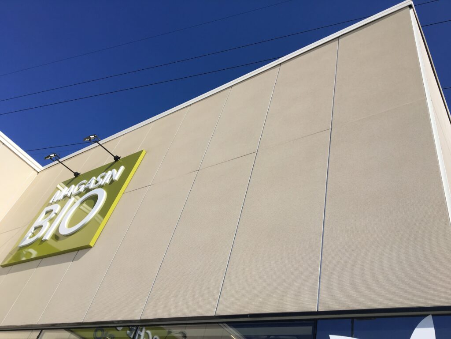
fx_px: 378
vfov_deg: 48.2
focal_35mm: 29
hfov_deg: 61.7
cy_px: 170
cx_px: 226
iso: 25
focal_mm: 4.15
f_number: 2.2
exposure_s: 1/2079
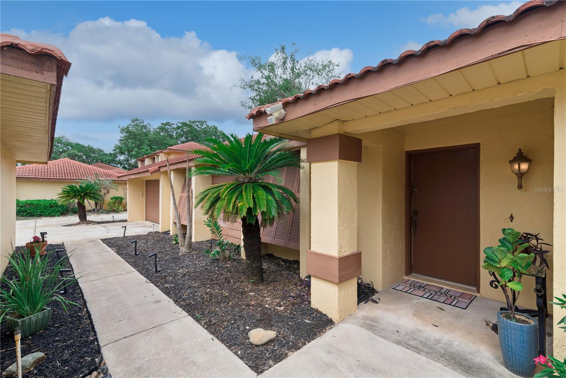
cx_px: 283
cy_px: 189
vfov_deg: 73.8
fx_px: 252
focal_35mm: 16
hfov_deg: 96.7
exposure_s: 1/80
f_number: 16
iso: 160
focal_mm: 16
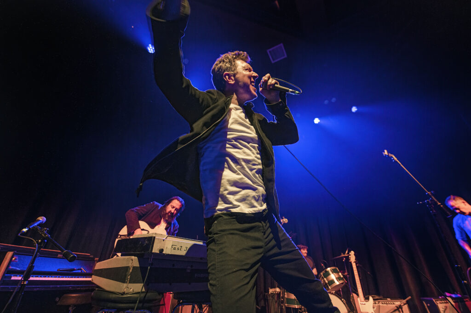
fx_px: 196
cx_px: 236
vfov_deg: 77.2
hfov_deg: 100.4
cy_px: 156
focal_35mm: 15
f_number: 2.8
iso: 2500
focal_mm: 15
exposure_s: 1/200
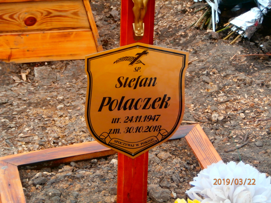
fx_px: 861
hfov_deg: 17.9
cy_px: 102
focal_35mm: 110
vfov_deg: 13.5
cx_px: 136
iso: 160
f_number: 5.4
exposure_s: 1/125
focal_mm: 19.54
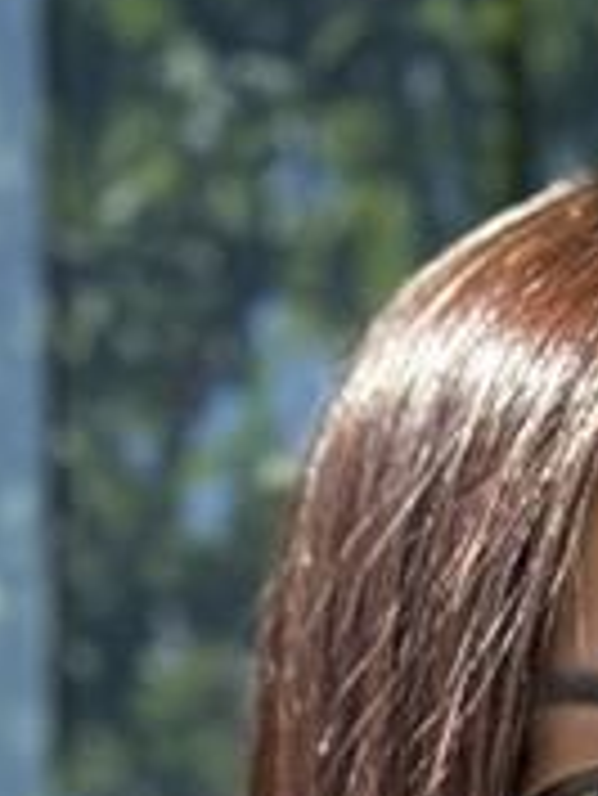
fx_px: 8305
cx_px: 899
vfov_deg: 5.0
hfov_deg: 4.1
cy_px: 2853
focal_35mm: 361
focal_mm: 6.76
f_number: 1.78
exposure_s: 1/1116
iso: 64
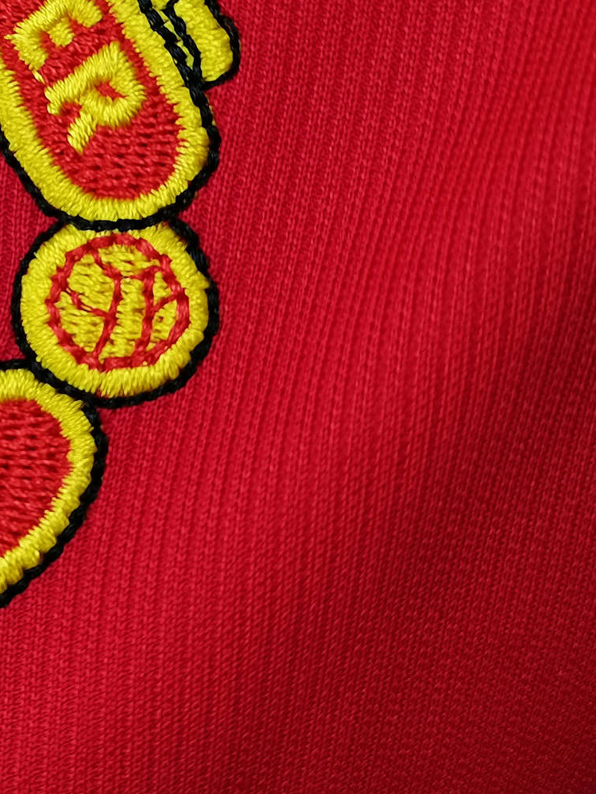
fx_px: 1837
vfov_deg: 24.3
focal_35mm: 80
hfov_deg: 17.2
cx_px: -193
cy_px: 252
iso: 125
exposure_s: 1/60
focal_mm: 5.58
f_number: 1.8
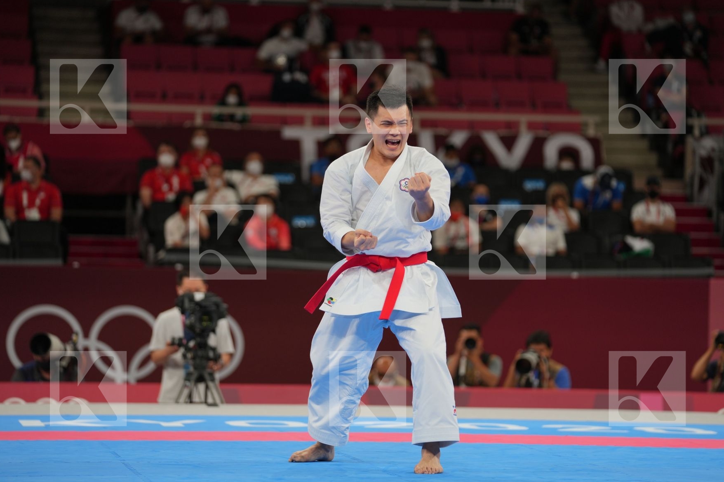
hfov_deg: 12.7
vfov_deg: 8.5
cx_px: 368
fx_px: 3257
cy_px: 242
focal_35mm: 162
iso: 320
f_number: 2.8
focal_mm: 158
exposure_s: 1/500
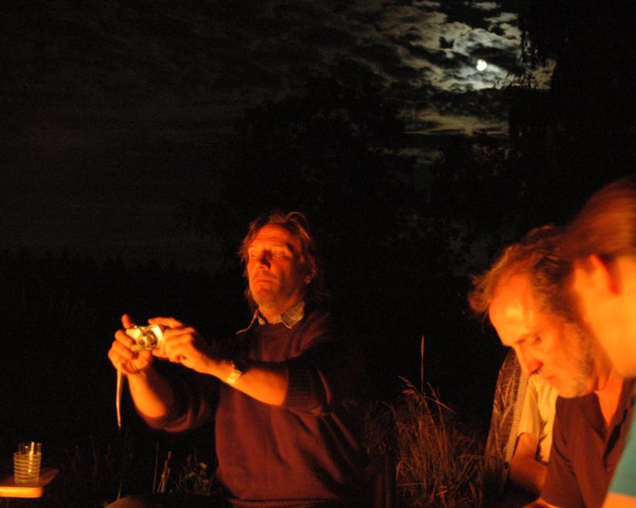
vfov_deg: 26.4
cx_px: 346
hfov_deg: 32.7
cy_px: 278
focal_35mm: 58
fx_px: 1084
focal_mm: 31
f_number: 4
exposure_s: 1/2.5
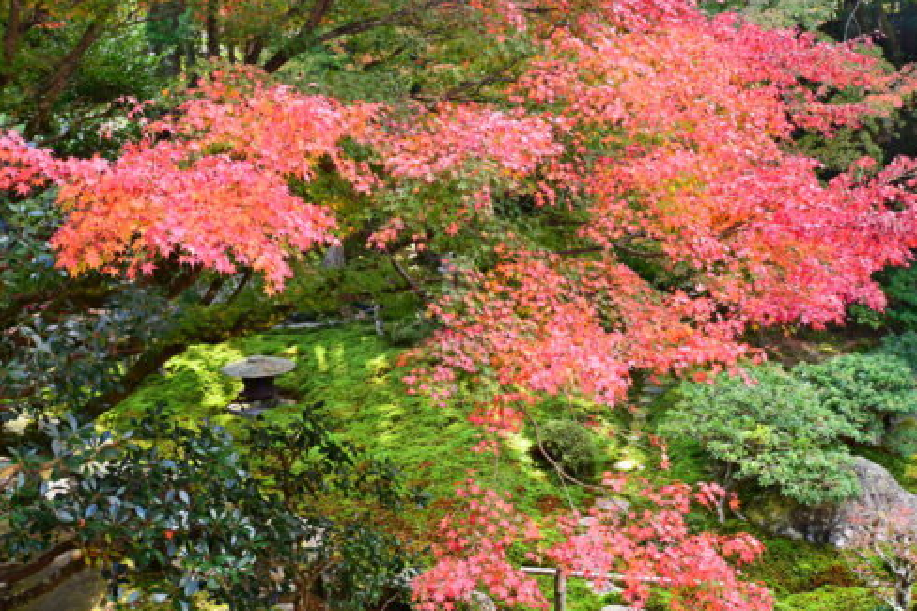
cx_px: 468
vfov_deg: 31.7
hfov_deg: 46.2
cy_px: 306
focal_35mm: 42
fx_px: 1076
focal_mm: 27.5
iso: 1100
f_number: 11
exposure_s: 1/60
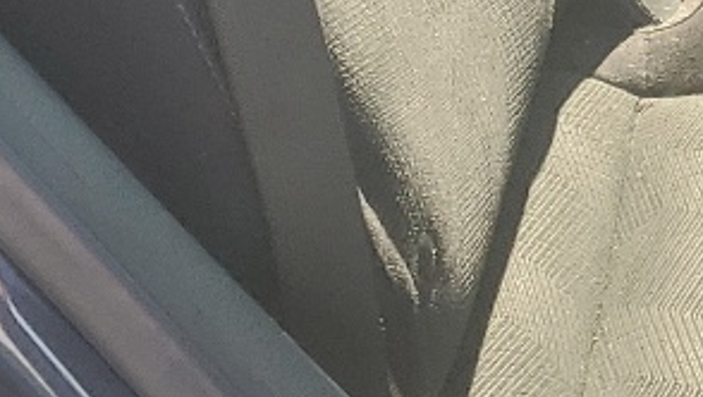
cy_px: -648
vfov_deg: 7.3
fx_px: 2873
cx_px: 1090
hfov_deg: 13.1
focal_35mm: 154
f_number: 1.5
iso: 50
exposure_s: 1/123
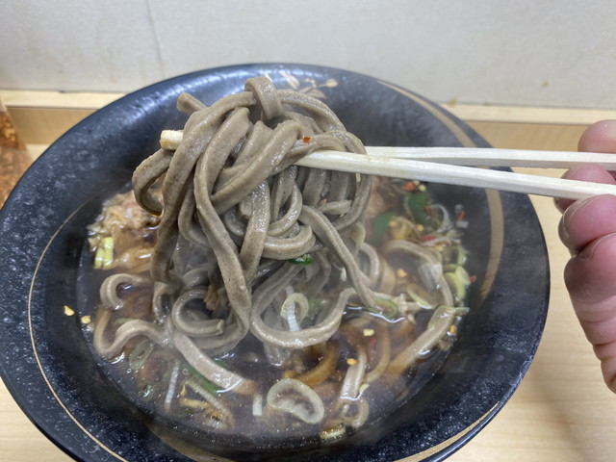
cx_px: 308
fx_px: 445
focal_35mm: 25
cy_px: 231
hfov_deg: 69.4
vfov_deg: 54.9
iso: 64
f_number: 1.8
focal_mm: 4.25
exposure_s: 1/100
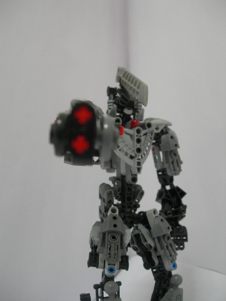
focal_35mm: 38
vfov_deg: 49.0
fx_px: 331
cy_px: 150
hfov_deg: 37.7
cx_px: 113
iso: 50
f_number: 2.8
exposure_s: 1/24
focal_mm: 7.8
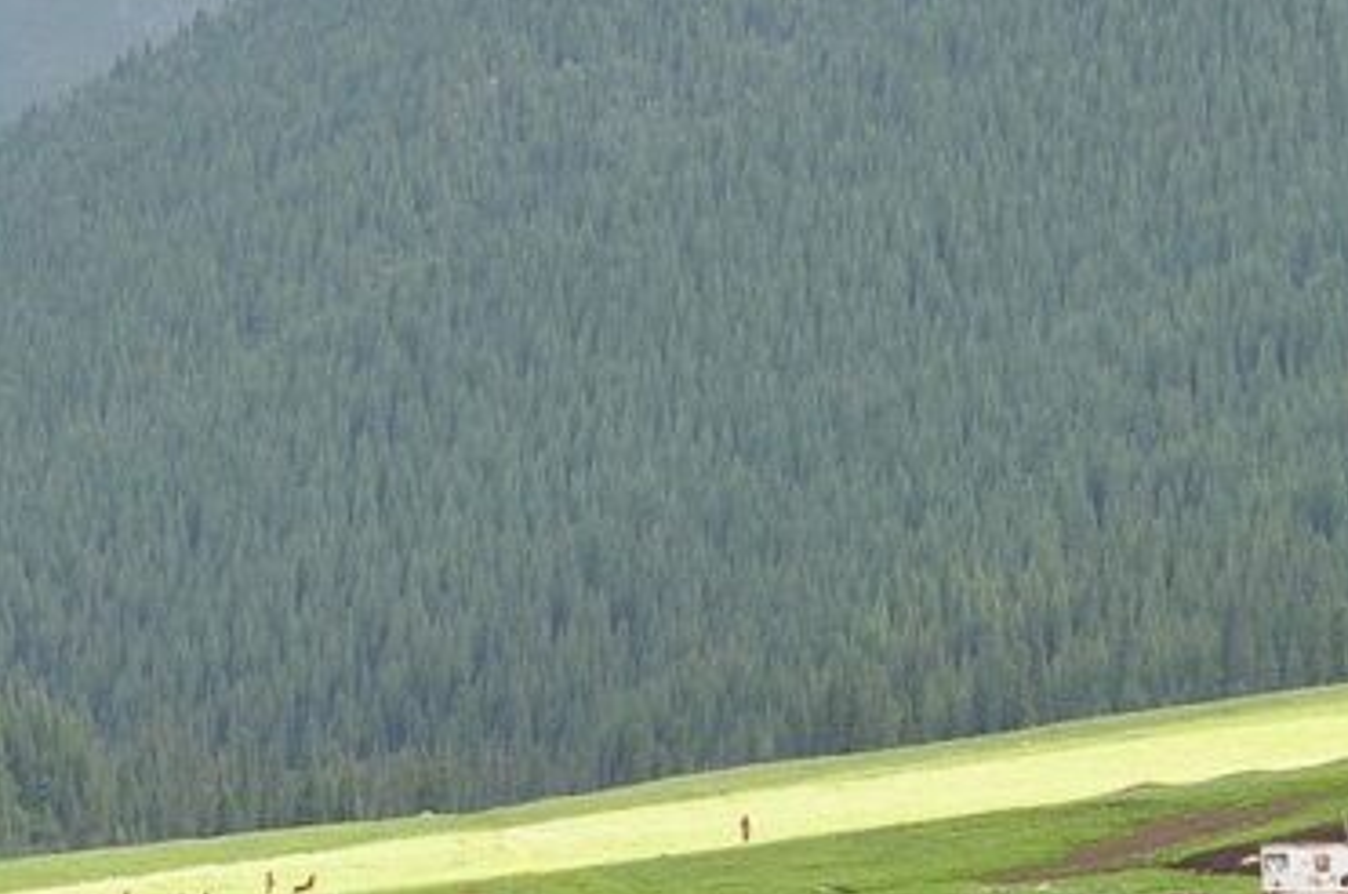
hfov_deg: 6.6
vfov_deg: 4.4
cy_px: 40
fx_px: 11602
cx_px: 342
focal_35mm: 310
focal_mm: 75
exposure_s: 1/125
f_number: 9
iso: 320
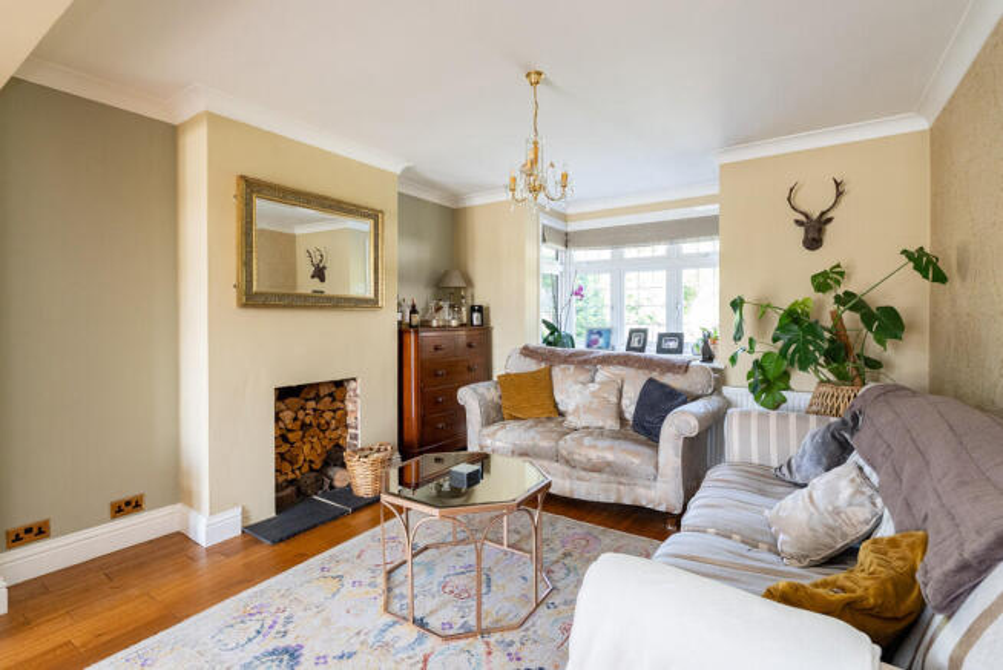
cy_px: 335
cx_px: 502
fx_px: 446
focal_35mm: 16
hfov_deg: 96.7
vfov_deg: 73.8
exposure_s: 1/20
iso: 1250
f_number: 7.1
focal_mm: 16
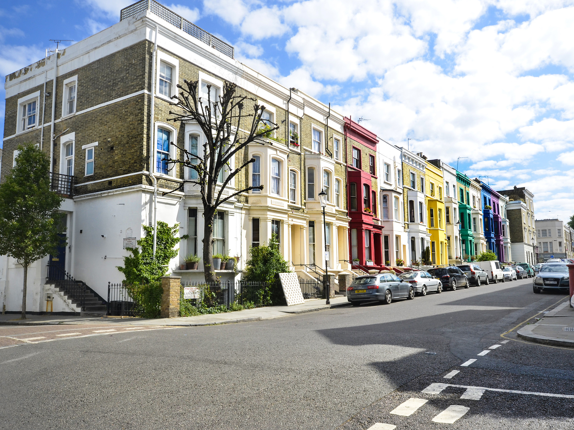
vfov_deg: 46.8
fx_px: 497
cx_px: 304
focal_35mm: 30
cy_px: 218
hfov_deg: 59.9
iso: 400
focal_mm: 18
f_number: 11
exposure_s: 1/500
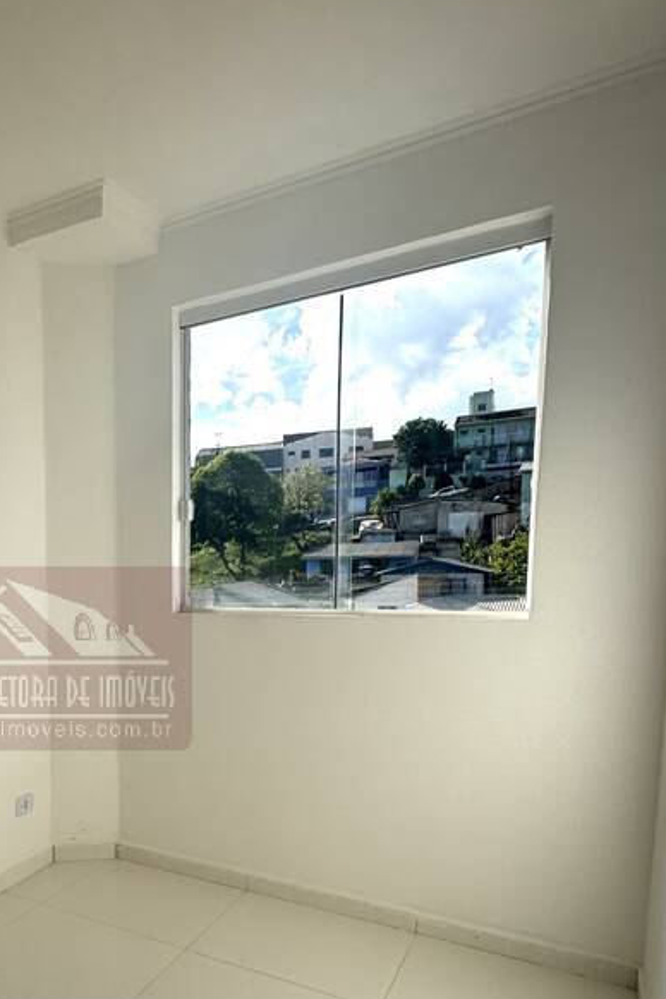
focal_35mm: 27
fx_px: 749
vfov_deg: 65.7
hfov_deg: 42.6
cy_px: 659
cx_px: 29
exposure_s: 1/1880
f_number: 2.2
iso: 50
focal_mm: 2.22
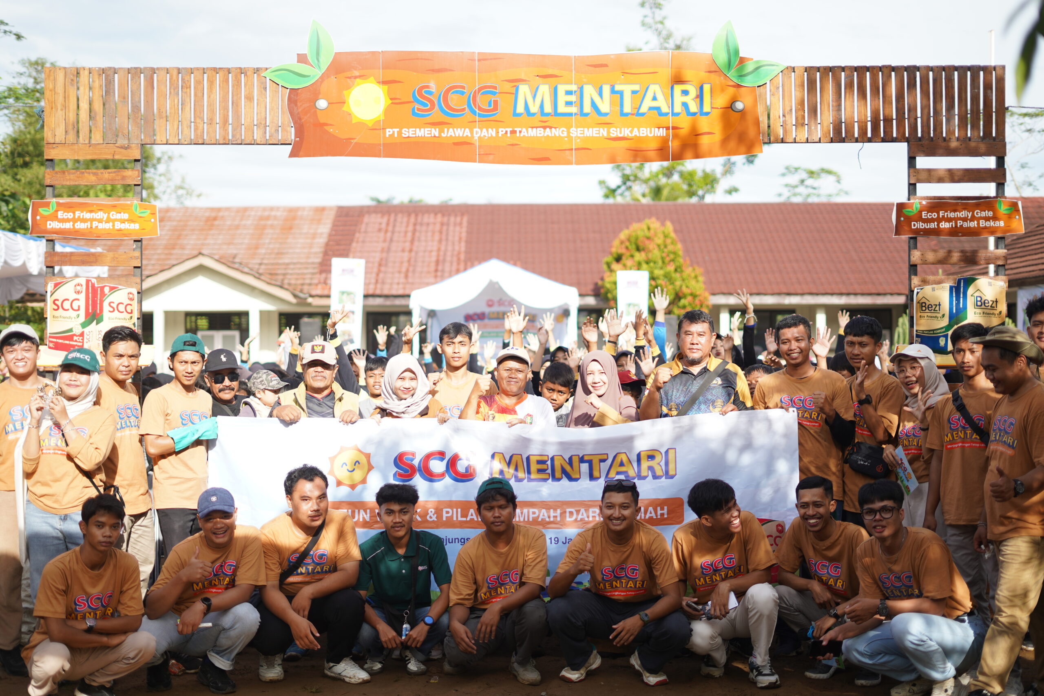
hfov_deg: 39.6
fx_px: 1450
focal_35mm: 50
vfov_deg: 27.0
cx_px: 522
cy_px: 348
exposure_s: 1/2000
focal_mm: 50
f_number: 1.8
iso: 125
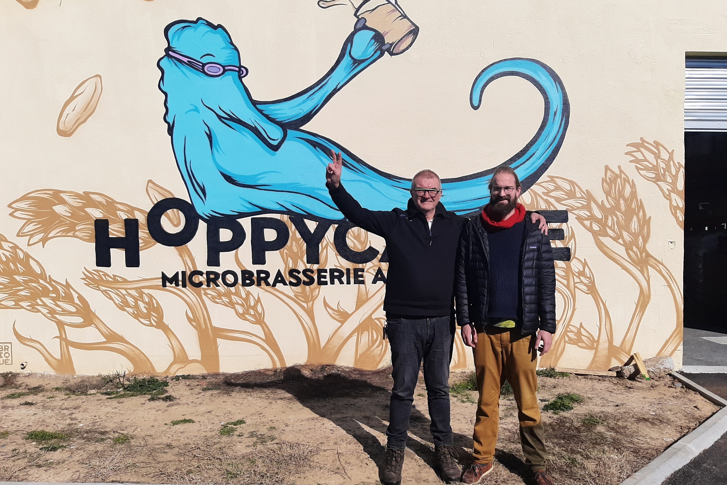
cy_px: 240
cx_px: 373
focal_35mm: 28
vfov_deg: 46.4
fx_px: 565
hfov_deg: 65.5
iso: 40
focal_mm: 3.93
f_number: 1.7
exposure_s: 1/6993
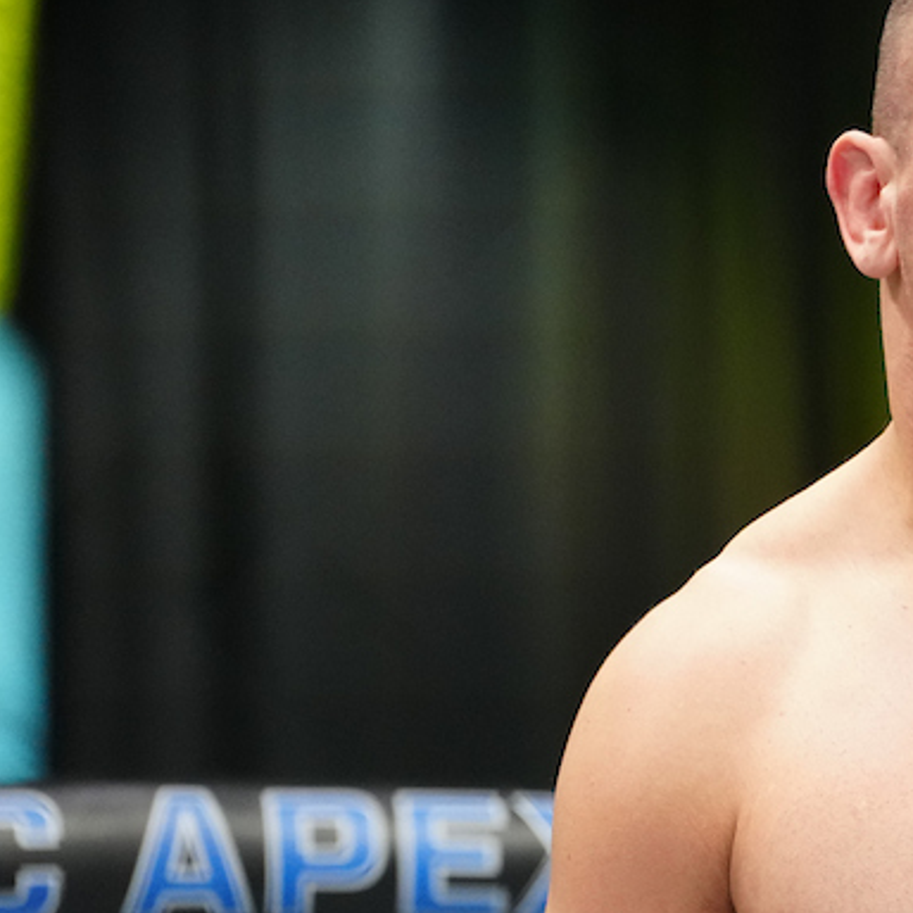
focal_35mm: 531
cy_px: 651
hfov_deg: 3.3
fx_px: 15845
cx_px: 1136
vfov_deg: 3.3
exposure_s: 1/1000
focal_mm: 200
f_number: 2.8
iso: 4000
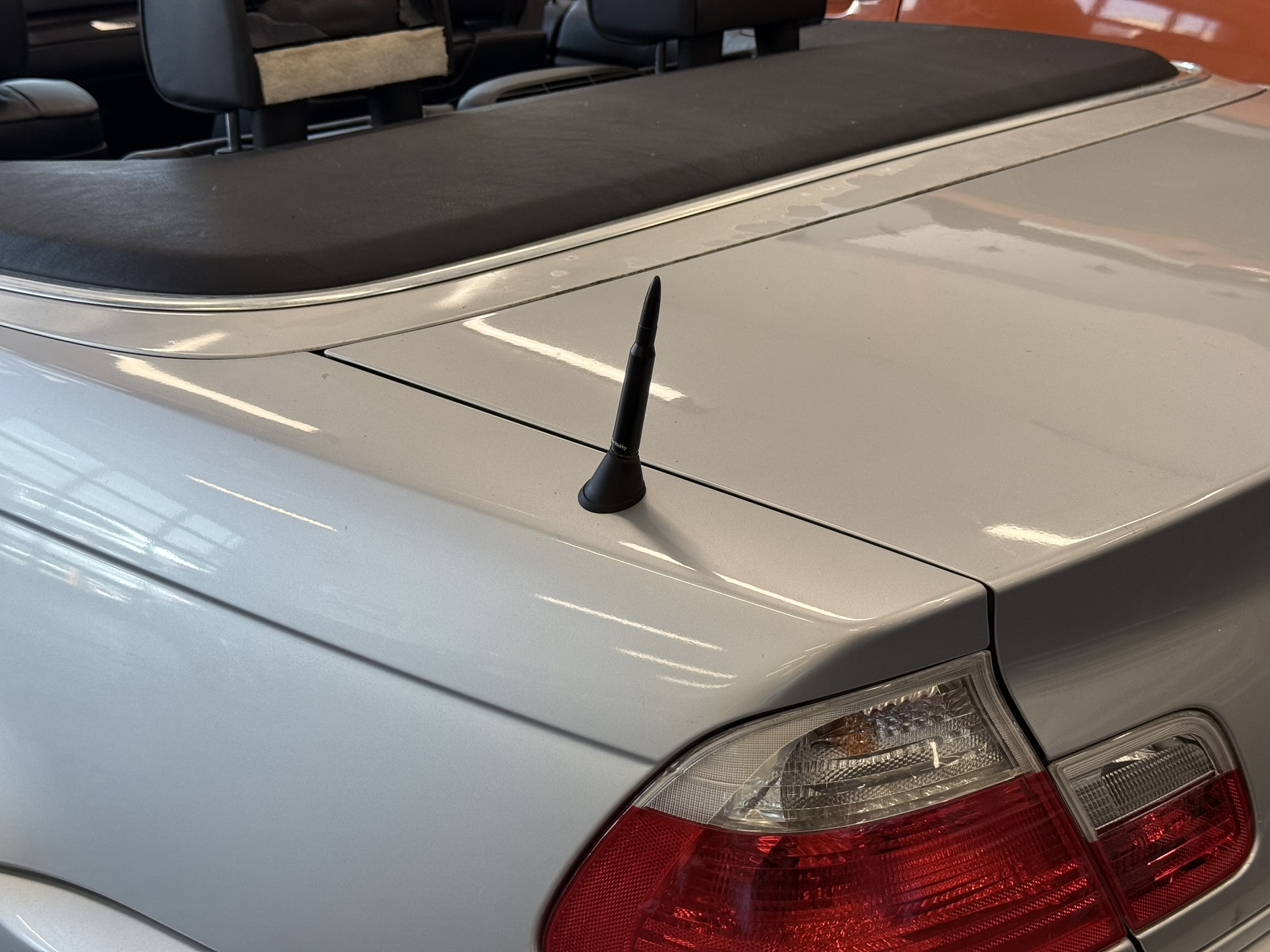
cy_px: 476
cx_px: 635
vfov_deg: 30.3
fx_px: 1761
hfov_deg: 39.7
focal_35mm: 48
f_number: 1.78
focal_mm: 6.76
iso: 50
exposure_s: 1/150
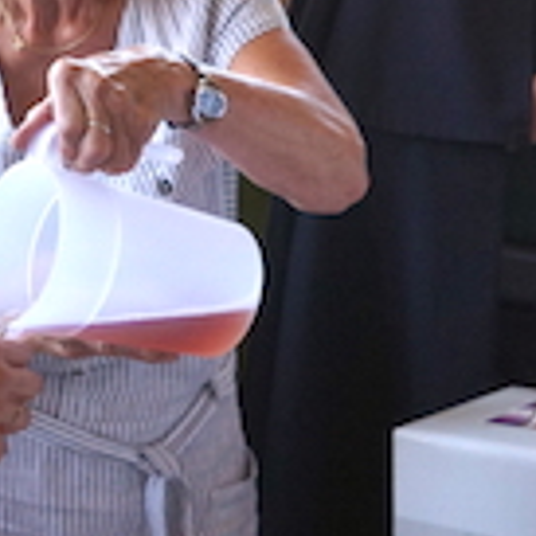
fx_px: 2505
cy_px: -57
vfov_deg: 12.0
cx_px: 145
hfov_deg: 12.2
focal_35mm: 143
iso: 400
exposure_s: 1/200
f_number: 3.5
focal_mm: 24
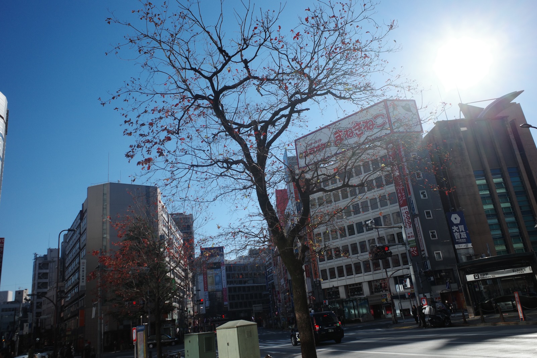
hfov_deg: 65.5
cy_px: 179
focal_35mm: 28
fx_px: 418
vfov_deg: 46.4
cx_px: 268
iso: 200
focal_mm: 18.3
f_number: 5.6
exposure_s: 1/1000
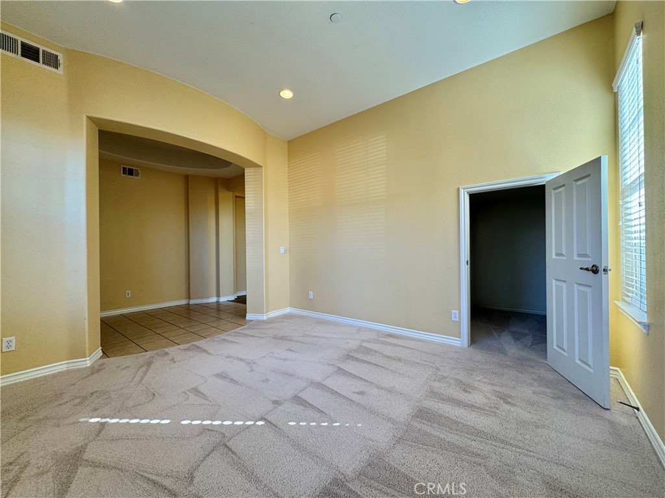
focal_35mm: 14
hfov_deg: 102.1
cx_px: 332
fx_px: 269
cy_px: 249
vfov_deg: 85.7
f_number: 2.2
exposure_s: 1/120
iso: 125
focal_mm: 2.22
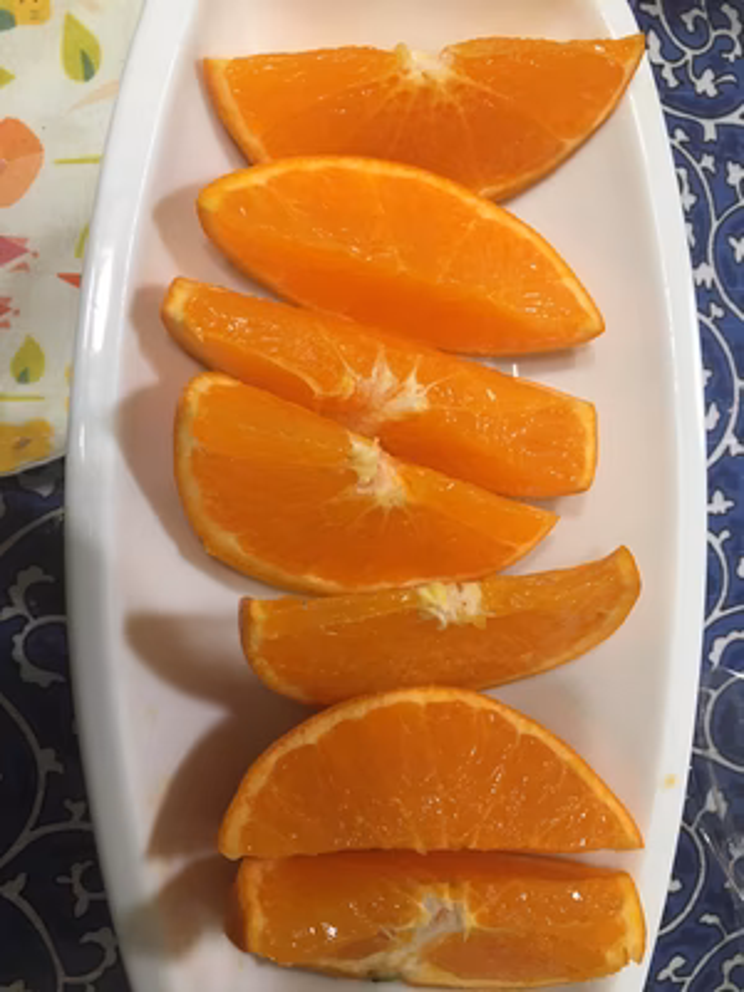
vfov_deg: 61.7
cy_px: 496
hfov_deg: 48.2
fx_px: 831
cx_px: 372
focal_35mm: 29
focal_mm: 4.15
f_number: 2.2
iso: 100
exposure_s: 1/30
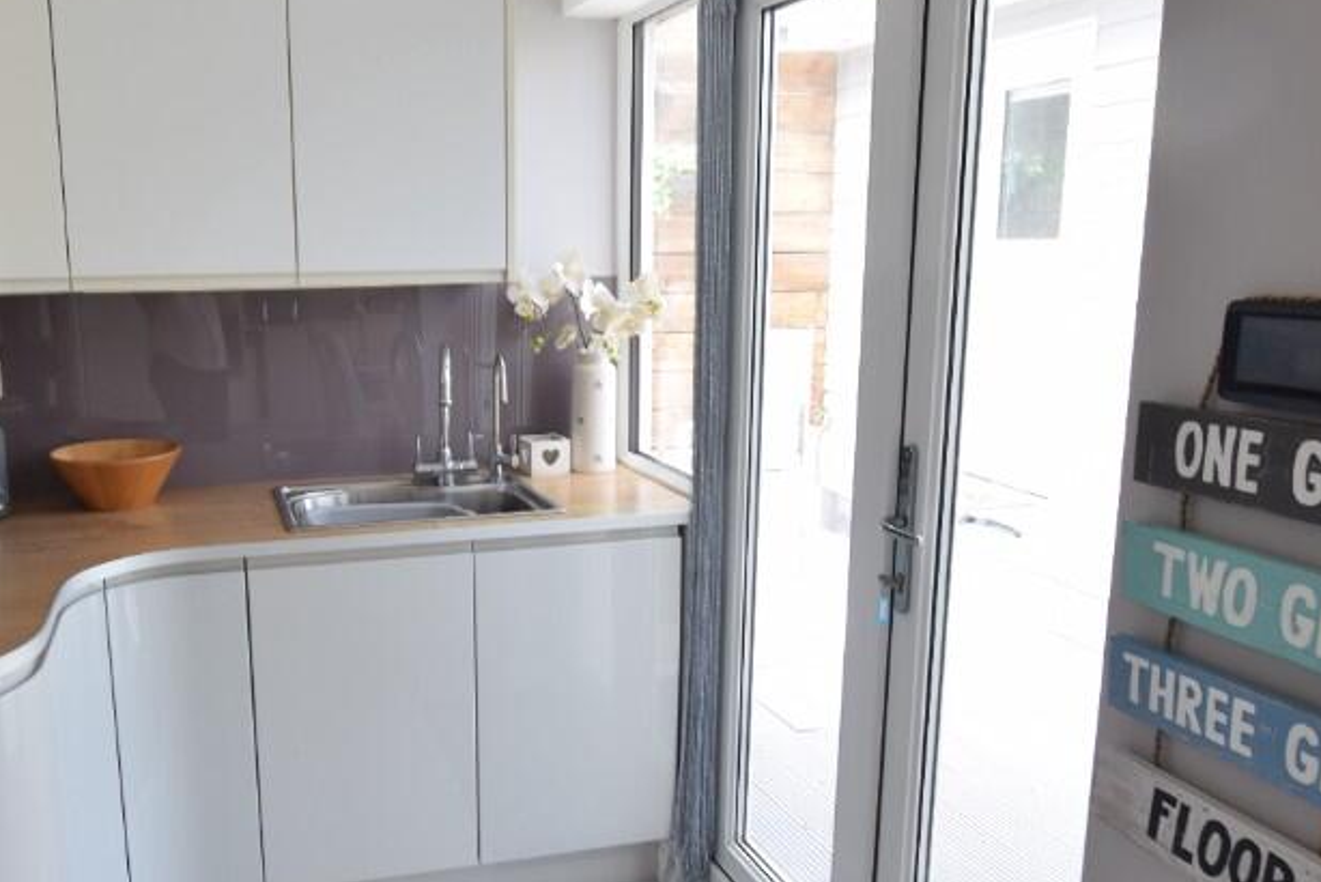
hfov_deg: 60.9
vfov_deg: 43.6
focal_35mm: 30
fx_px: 1101
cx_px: 480
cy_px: 464
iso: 100
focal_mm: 12
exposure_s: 1/13
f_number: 7.1
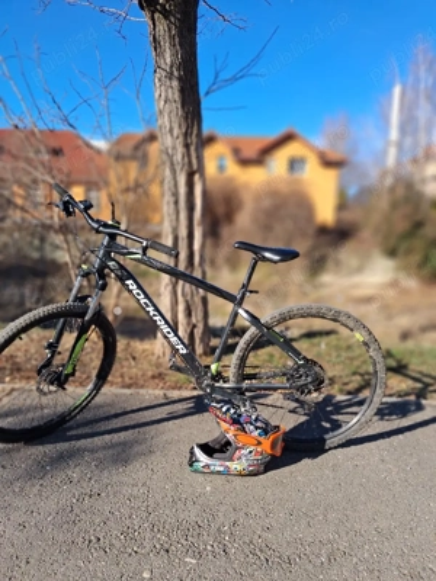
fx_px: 453
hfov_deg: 51.4
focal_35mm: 27
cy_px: 290
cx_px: 218
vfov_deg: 65.3
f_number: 1.8
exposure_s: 1/323
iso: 20
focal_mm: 4
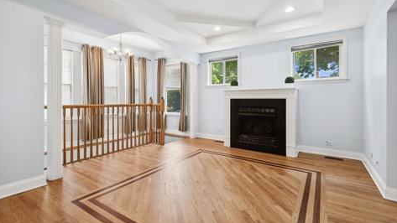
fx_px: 179
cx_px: 198
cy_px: 106
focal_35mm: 17
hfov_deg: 95.9
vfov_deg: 63.9
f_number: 8
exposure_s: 1/20
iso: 320
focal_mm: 16
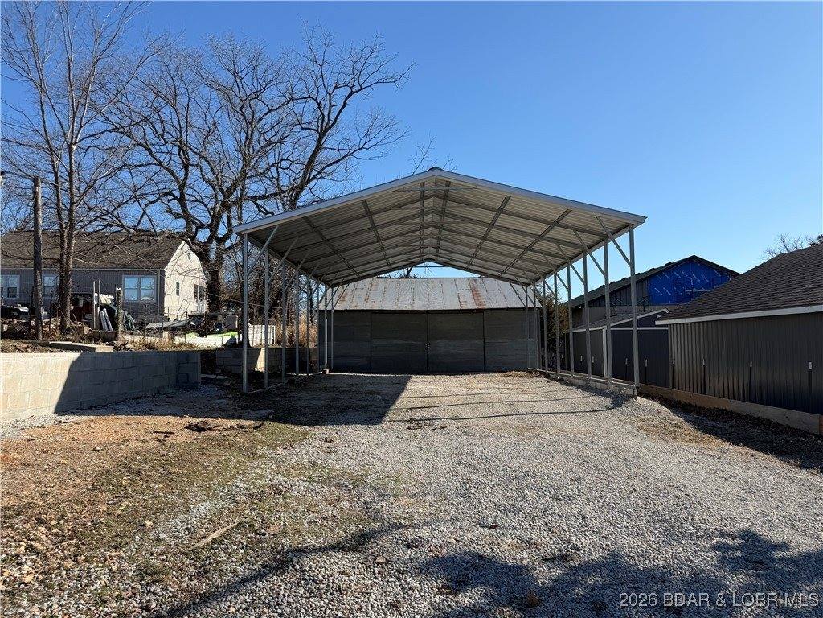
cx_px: 412
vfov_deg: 56.8
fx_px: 571
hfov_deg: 71.6
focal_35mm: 24
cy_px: 309
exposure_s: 1/4405
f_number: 1.78
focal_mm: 6.76
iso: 80
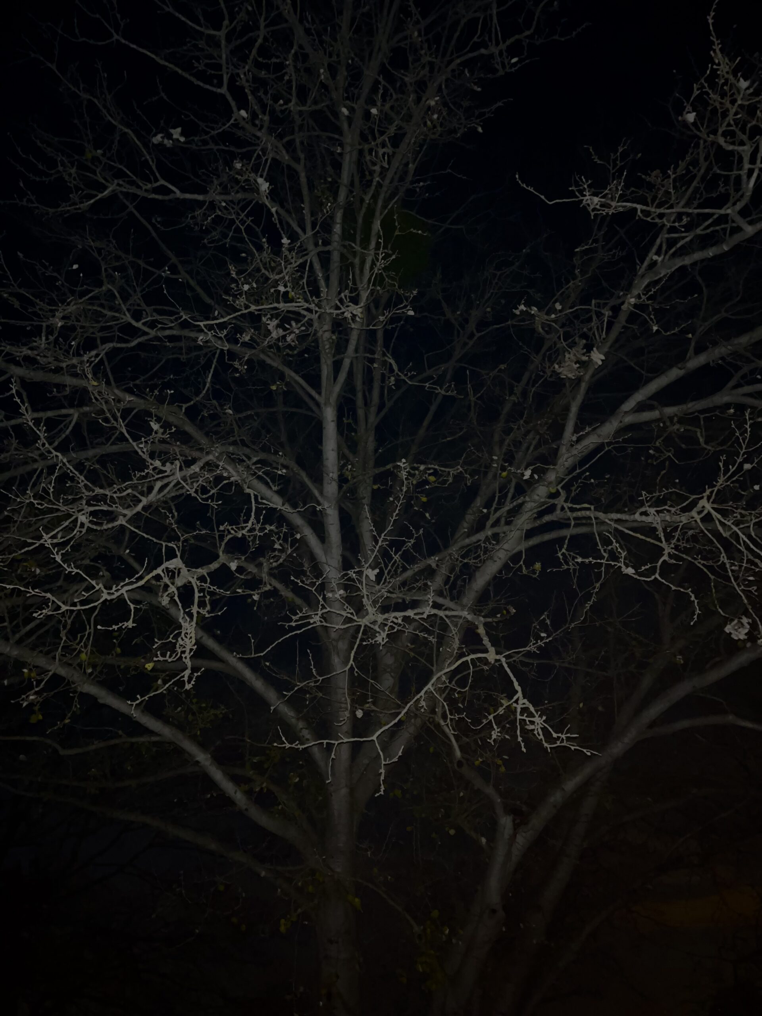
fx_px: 763
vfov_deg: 67.3
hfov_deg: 53.1
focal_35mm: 26
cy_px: 508
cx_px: 381
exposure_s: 1/4
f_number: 1.6
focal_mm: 5.1
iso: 4000
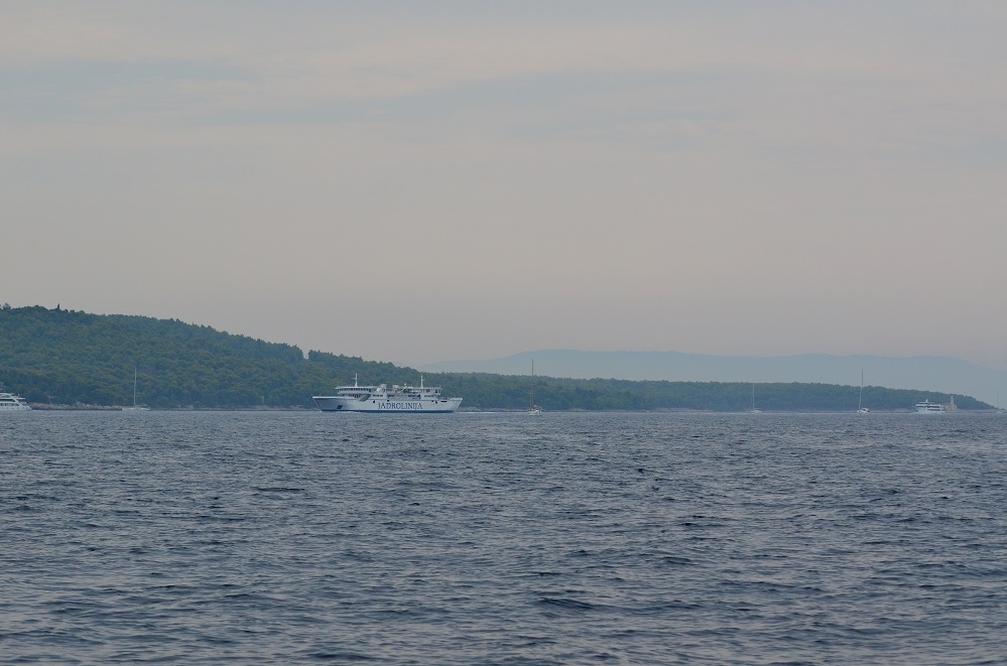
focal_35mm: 105
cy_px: 333
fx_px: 2930
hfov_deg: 19.5
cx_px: 504
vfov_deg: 13.0
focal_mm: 70
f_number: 5.6
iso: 400
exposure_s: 1/2500
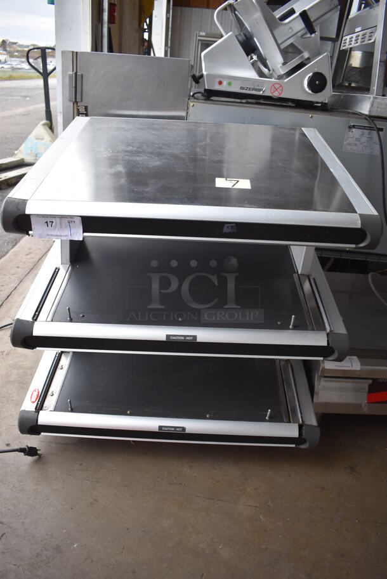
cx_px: 194
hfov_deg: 48.0
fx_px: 435
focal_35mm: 27
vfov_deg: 67.3
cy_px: 290
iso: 400
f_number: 4
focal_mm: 18
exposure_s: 1/250
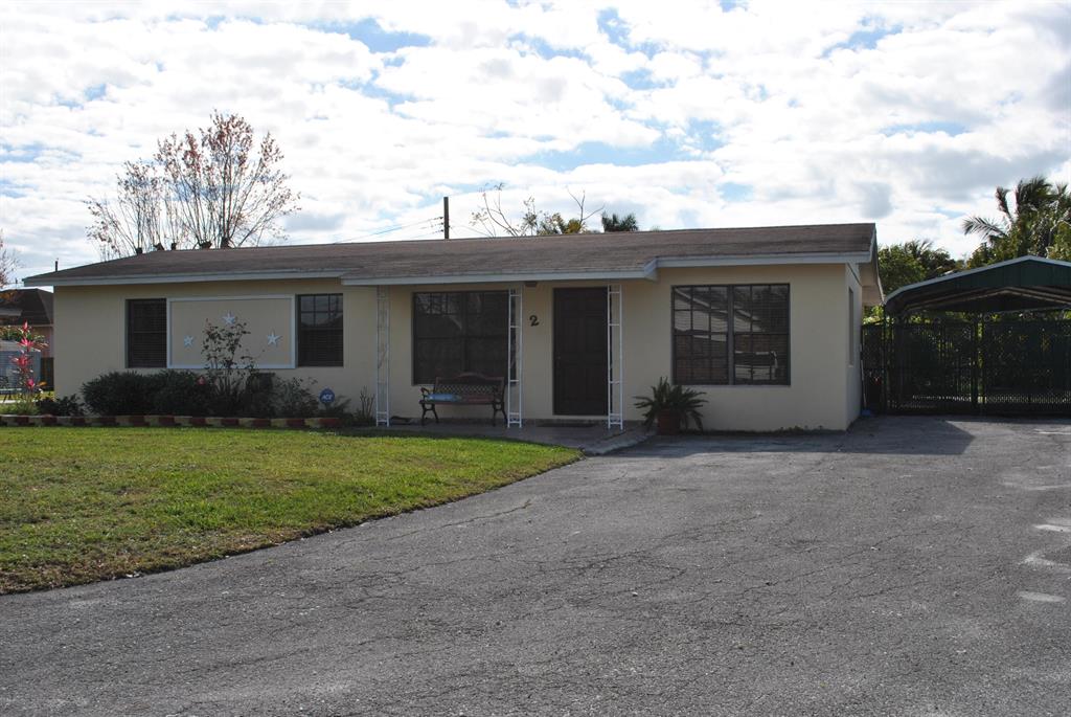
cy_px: 358
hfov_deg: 49.5
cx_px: 536
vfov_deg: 34.3
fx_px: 1161
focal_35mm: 39
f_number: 11
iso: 100
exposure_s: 1/200
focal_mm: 26
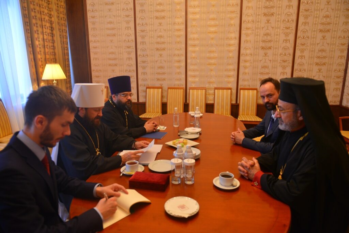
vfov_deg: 53.1
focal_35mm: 24
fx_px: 233
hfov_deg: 73.7
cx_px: 174
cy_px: 116
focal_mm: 24
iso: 800
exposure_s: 1/50
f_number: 3.2
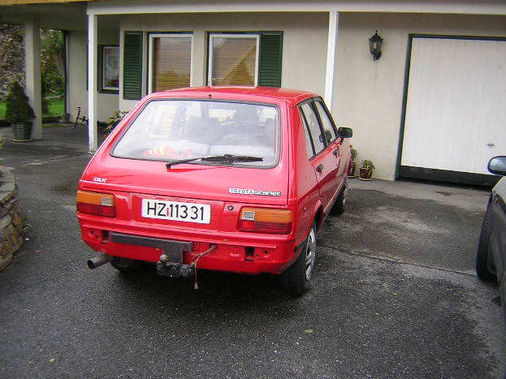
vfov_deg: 38.7
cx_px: 253
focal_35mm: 37
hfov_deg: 50.1
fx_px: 541
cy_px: 185
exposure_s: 1/103
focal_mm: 4.7
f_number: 2.6
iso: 100
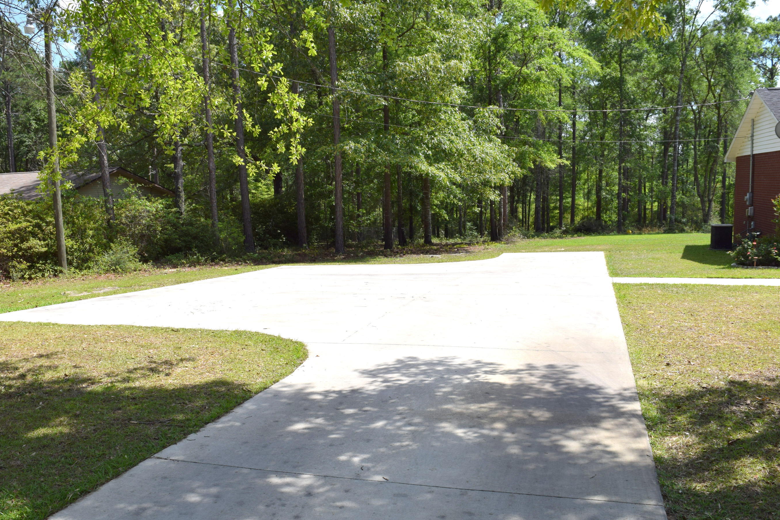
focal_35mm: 30
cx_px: 391
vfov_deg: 43.6
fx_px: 650
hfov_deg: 61.9
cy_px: 279
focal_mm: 18
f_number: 10
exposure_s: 1/400
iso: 200
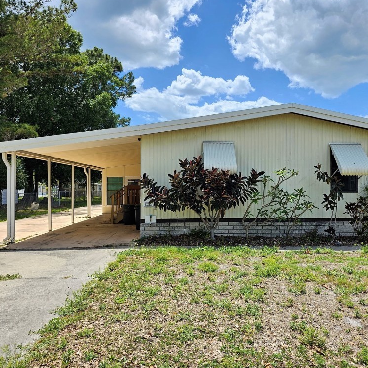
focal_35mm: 28
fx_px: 337
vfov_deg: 57.3
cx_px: 213
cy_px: 184
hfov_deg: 57.0
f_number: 1.7
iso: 10
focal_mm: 6.3
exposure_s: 1/533
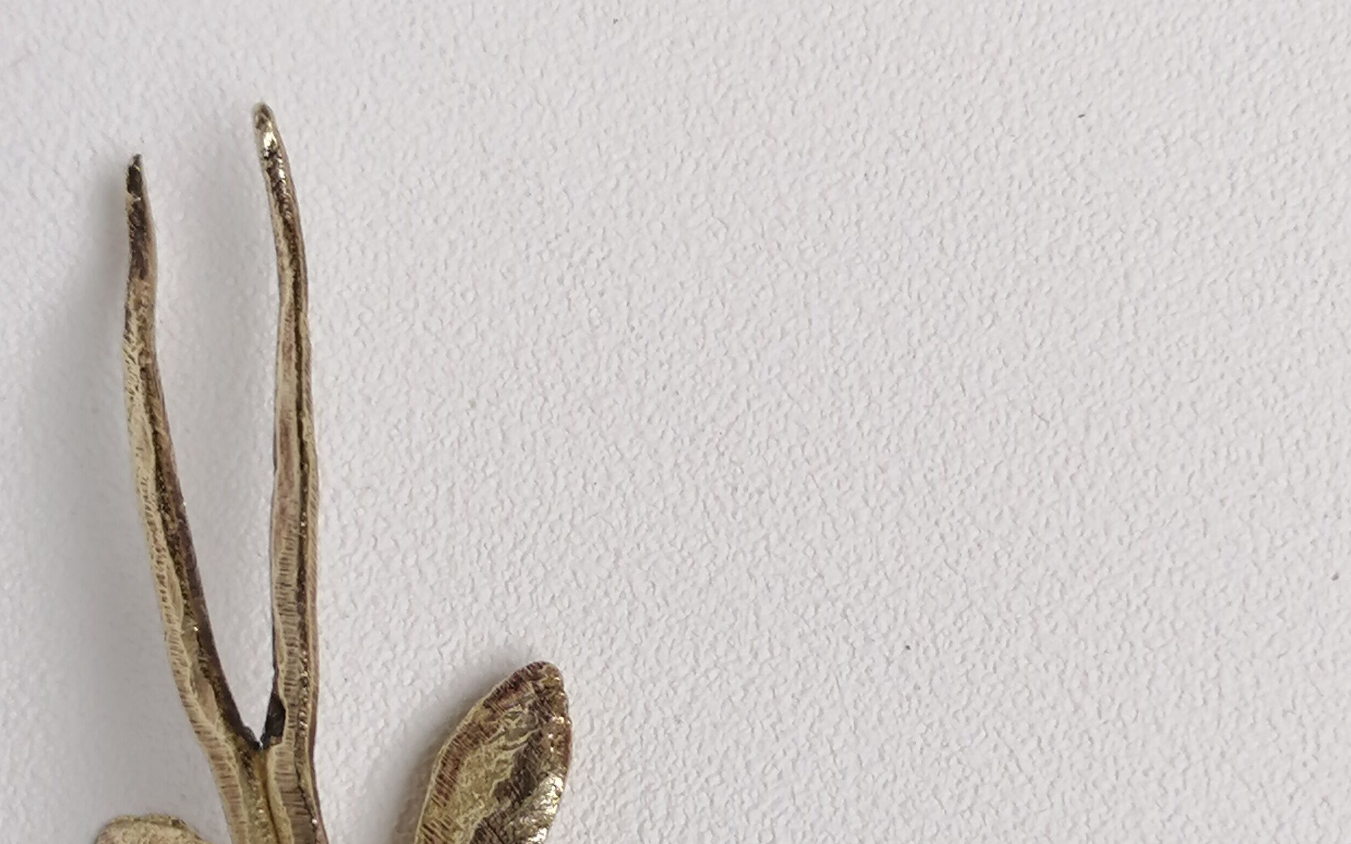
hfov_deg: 22.6
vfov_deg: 14.0
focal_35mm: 92
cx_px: 734
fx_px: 3387
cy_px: 843
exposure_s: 1/50
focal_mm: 4.75
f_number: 1.8
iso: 50
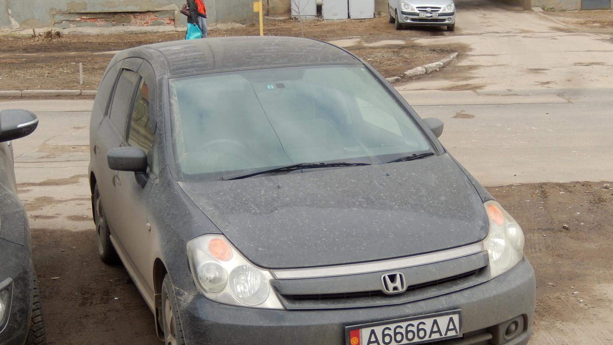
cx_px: 306
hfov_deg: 32.8
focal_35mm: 64
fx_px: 1040
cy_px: 213
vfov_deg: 18.8
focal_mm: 10.4
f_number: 4.6
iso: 125
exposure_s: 1/200
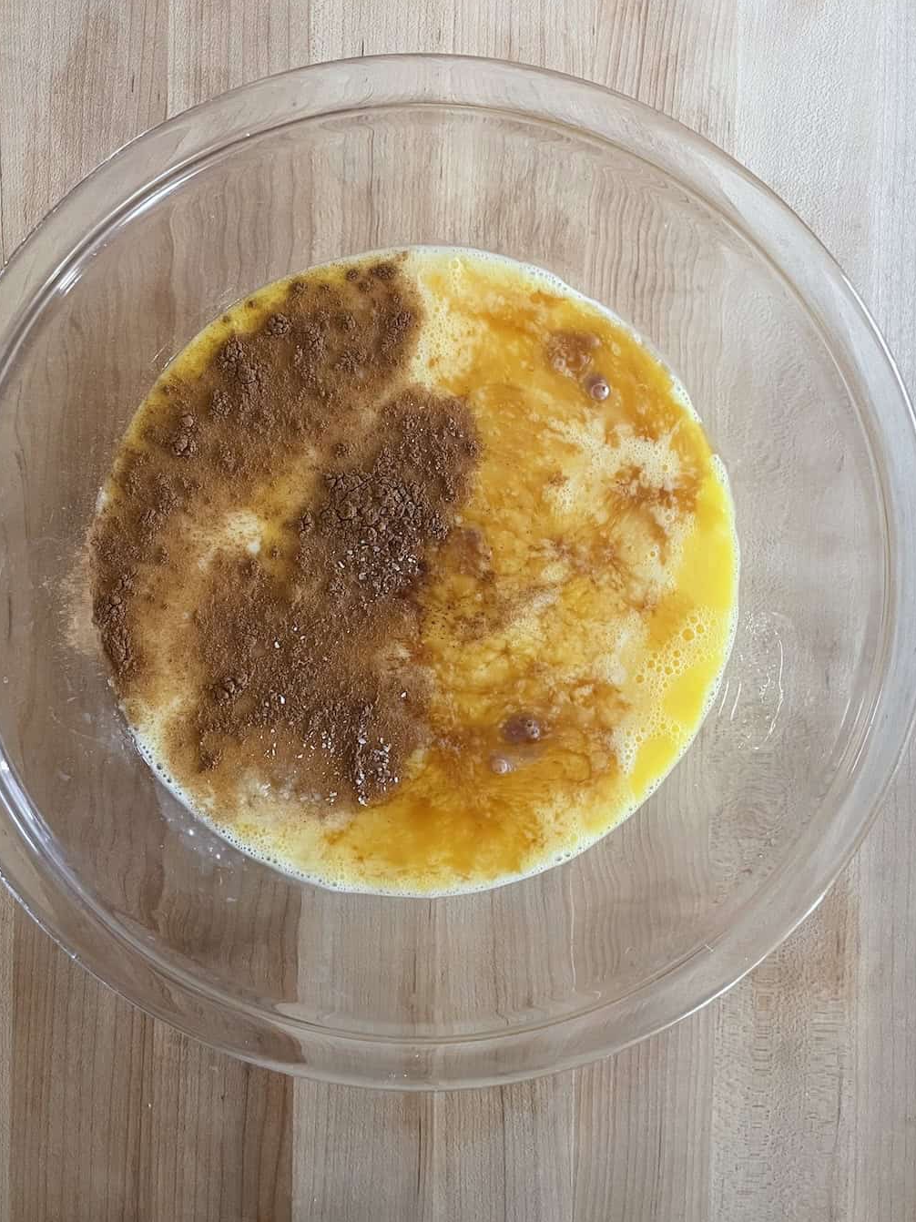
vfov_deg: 58.3
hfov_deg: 45.3
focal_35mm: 31
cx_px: 395
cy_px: 575
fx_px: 1094
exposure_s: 1/60
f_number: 1.6
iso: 250
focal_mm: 4.2
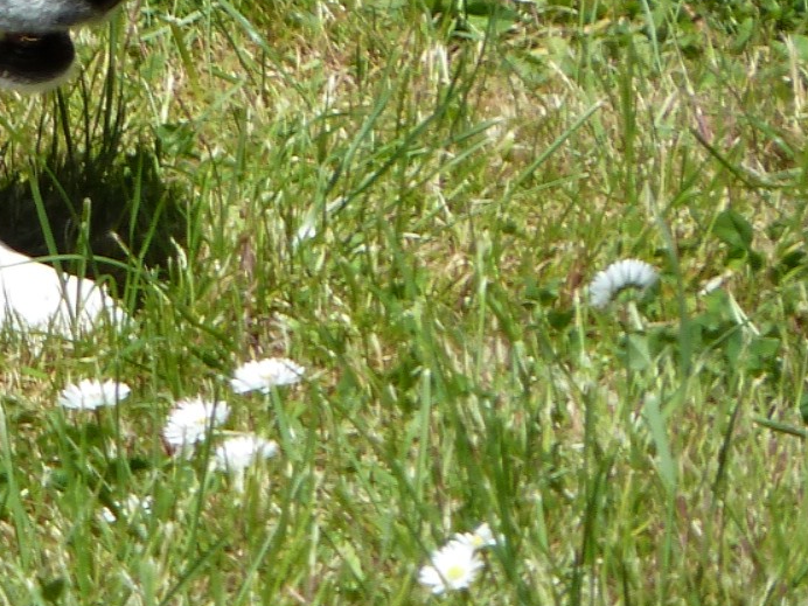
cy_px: -15
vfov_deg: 1.7
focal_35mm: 895
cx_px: -607
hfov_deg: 2.2
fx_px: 20891
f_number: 4.7
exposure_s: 1/320
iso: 80
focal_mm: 39.7
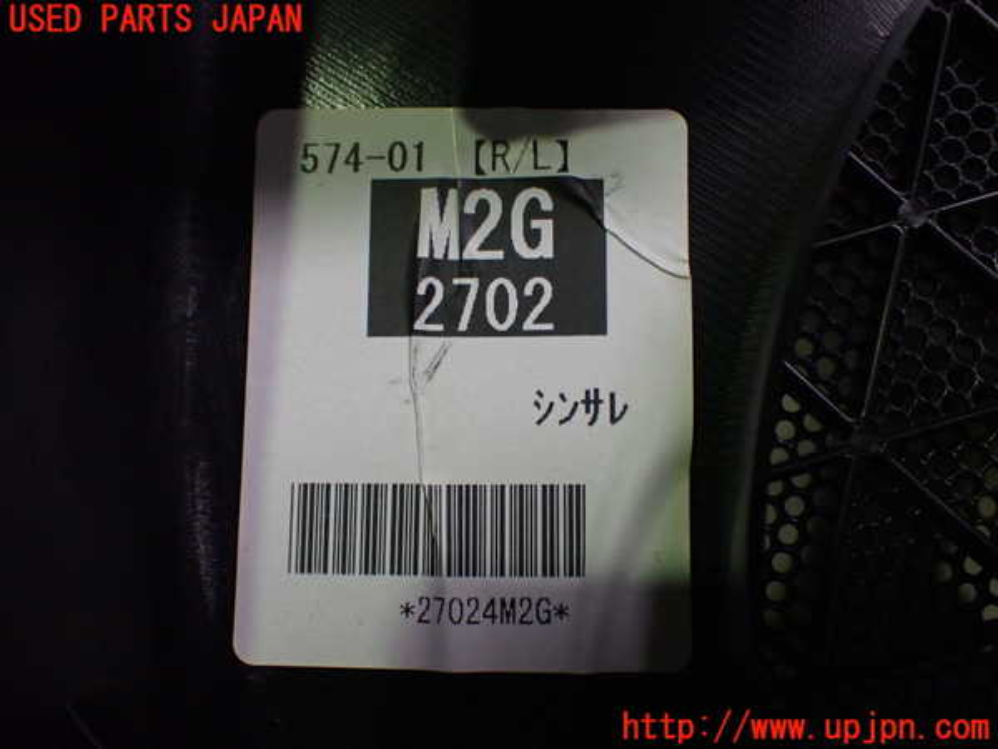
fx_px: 1096
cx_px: 499
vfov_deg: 37.7
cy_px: 374
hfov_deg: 49.0
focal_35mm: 38
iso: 800
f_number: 2.7
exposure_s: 1/100
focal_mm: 6.83
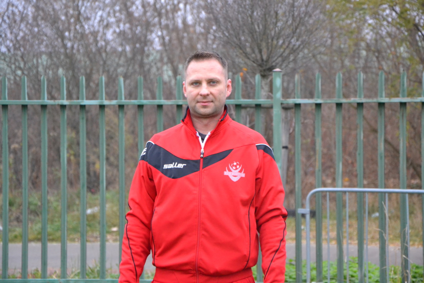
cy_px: 142
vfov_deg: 11.4
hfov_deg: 17.1
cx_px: 212
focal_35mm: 120
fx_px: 1413
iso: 3200
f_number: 5.3
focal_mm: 80
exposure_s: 1/250
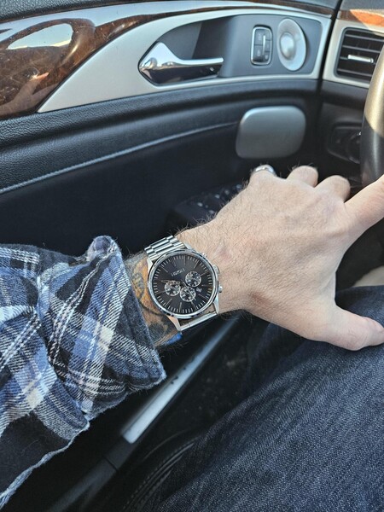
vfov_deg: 73.9
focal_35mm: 23
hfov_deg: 58.9
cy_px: 256
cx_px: 192
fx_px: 340
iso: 400
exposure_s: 1/120
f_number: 1.8
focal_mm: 5.4
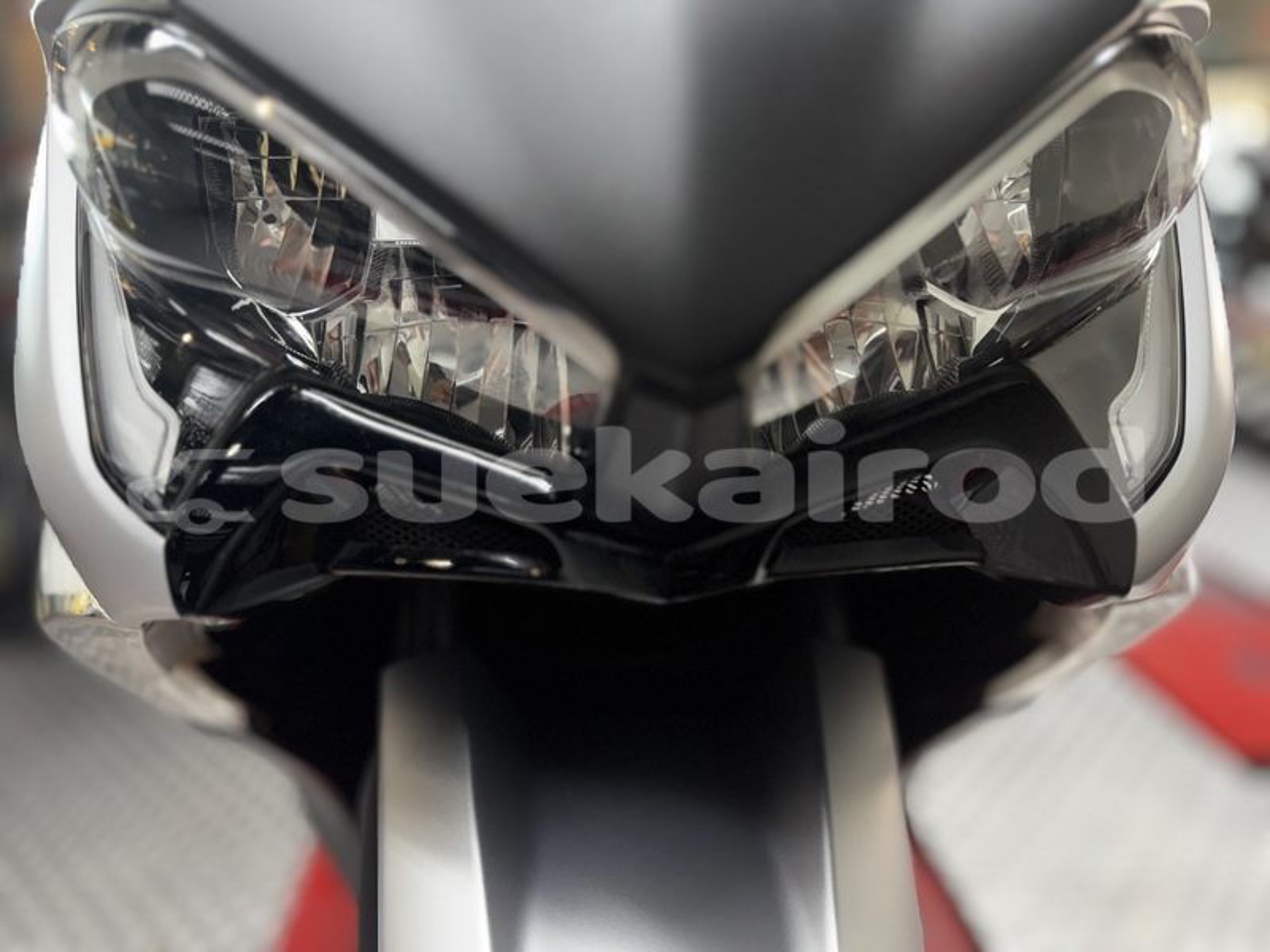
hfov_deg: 71.6
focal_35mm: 24
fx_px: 881
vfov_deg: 56.8
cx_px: 635
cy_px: 476
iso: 200
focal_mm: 6.76
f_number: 1.78
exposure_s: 1/100
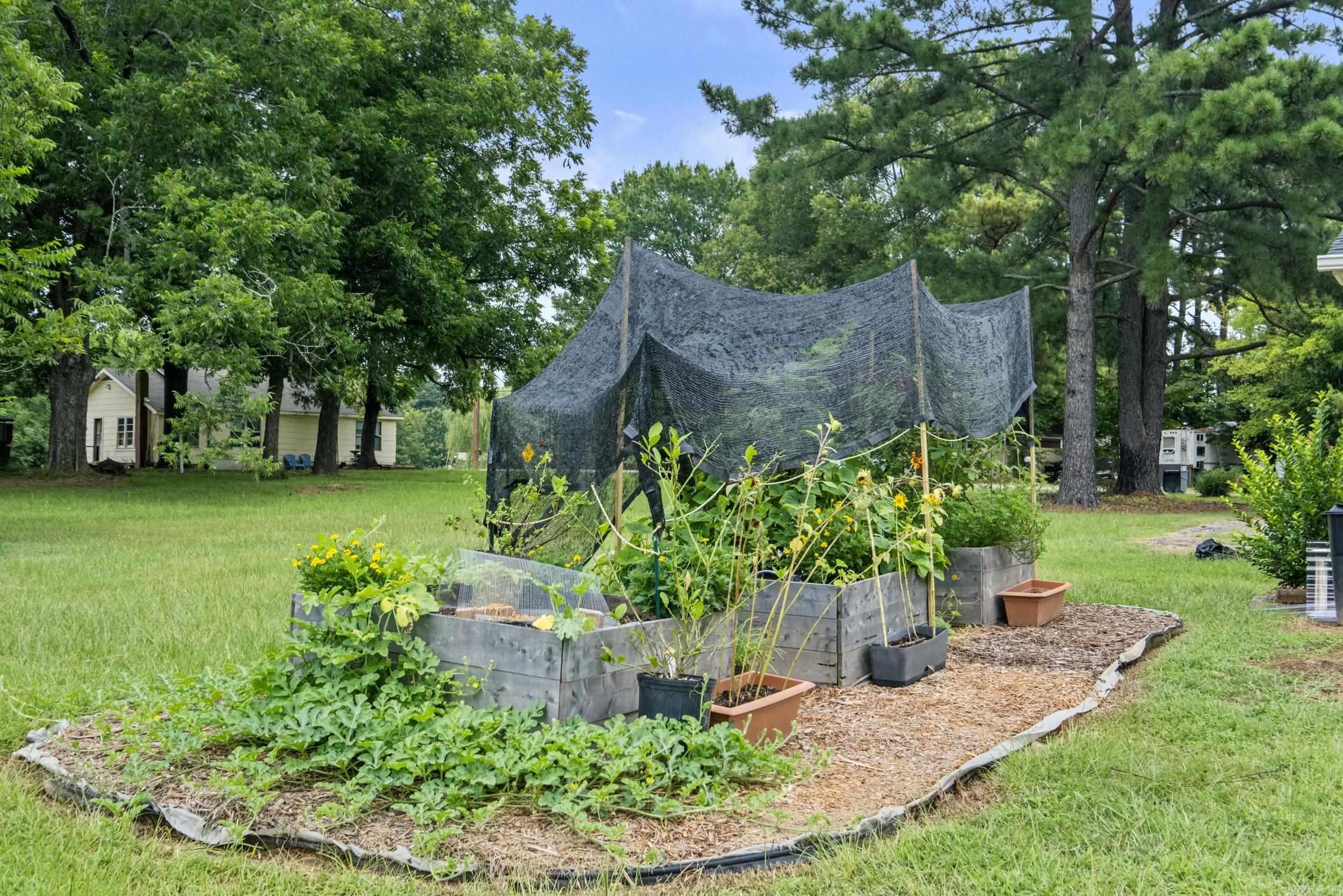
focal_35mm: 36
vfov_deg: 36.9
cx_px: 672
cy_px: 448
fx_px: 1343
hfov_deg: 53.1
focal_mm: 24
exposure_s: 1/125
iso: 200
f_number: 8
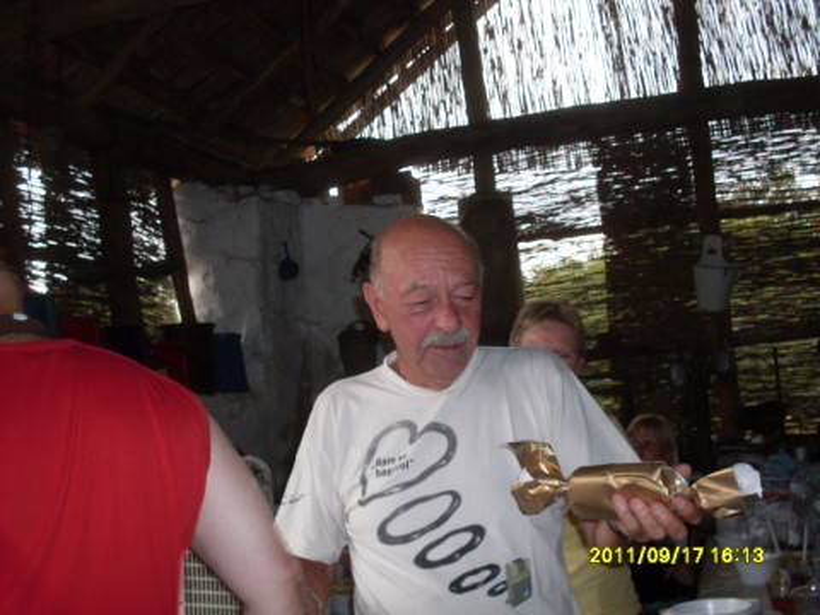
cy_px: 308
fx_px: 1161
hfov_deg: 38.9
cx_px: 410
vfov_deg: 29.7
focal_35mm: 49
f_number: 3.1
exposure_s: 1/45
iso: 100
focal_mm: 8.1
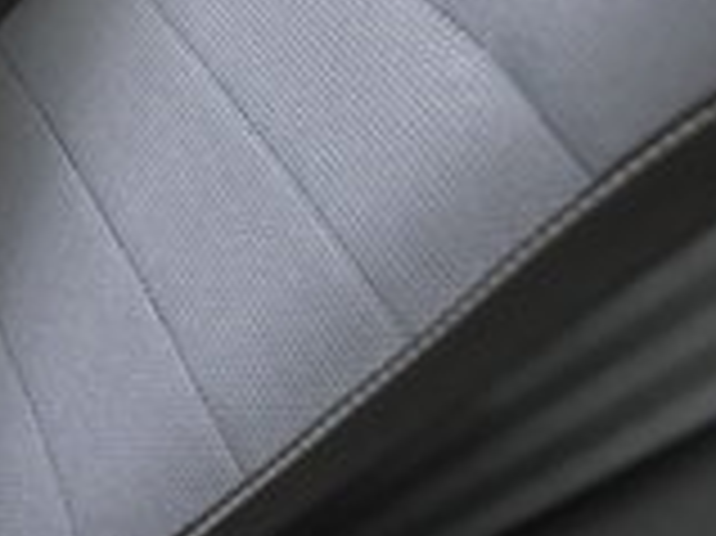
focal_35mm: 62
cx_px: -590
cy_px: -126
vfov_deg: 21.7
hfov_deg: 20.8
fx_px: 1281
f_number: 4
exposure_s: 1/30
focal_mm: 16
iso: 3600
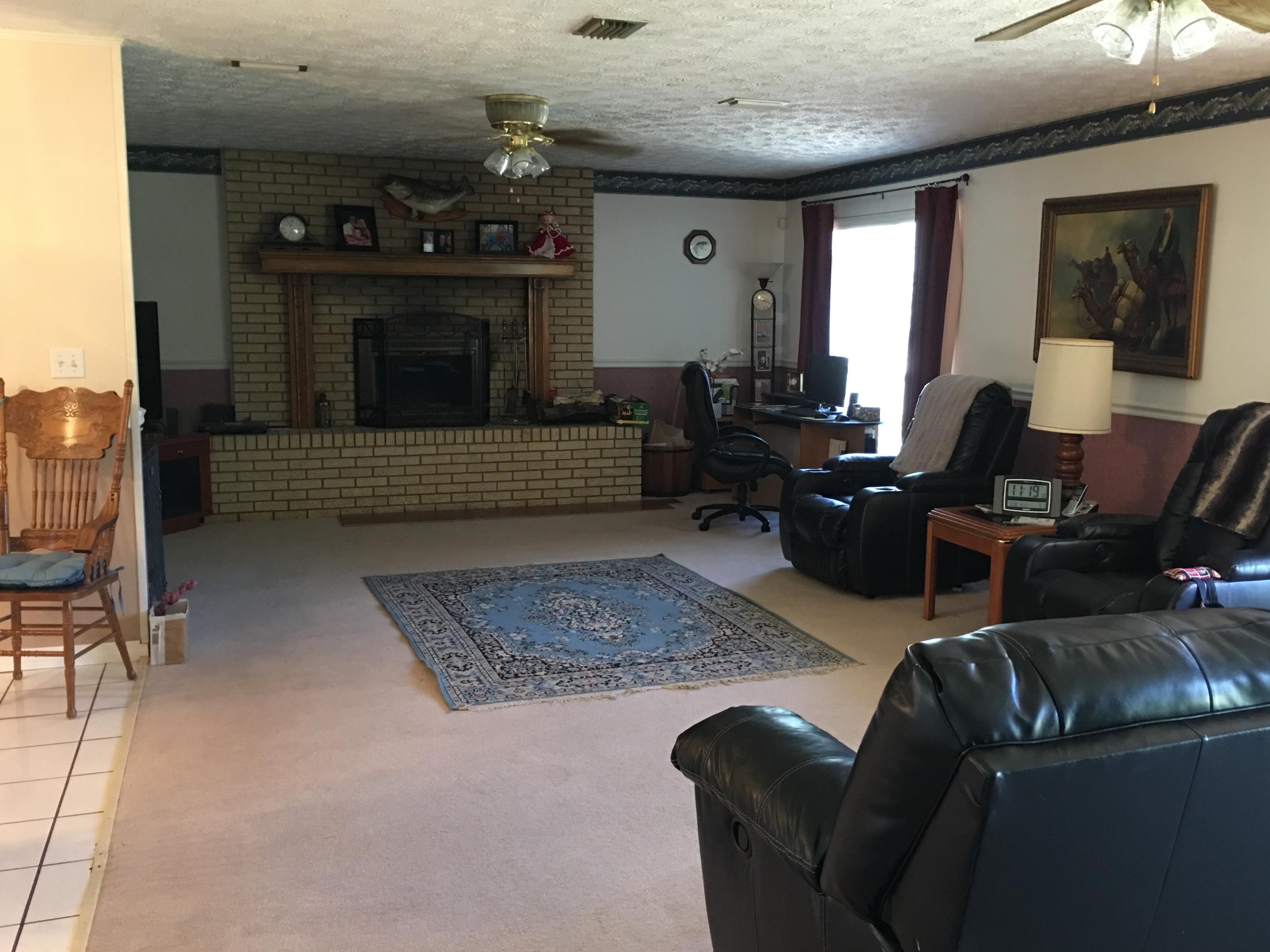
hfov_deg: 56.8
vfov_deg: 44.2
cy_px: 463
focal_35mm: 32
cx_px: 662
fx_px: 1174
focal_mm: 4.15
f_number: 2.2
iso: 80
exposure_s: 1/10
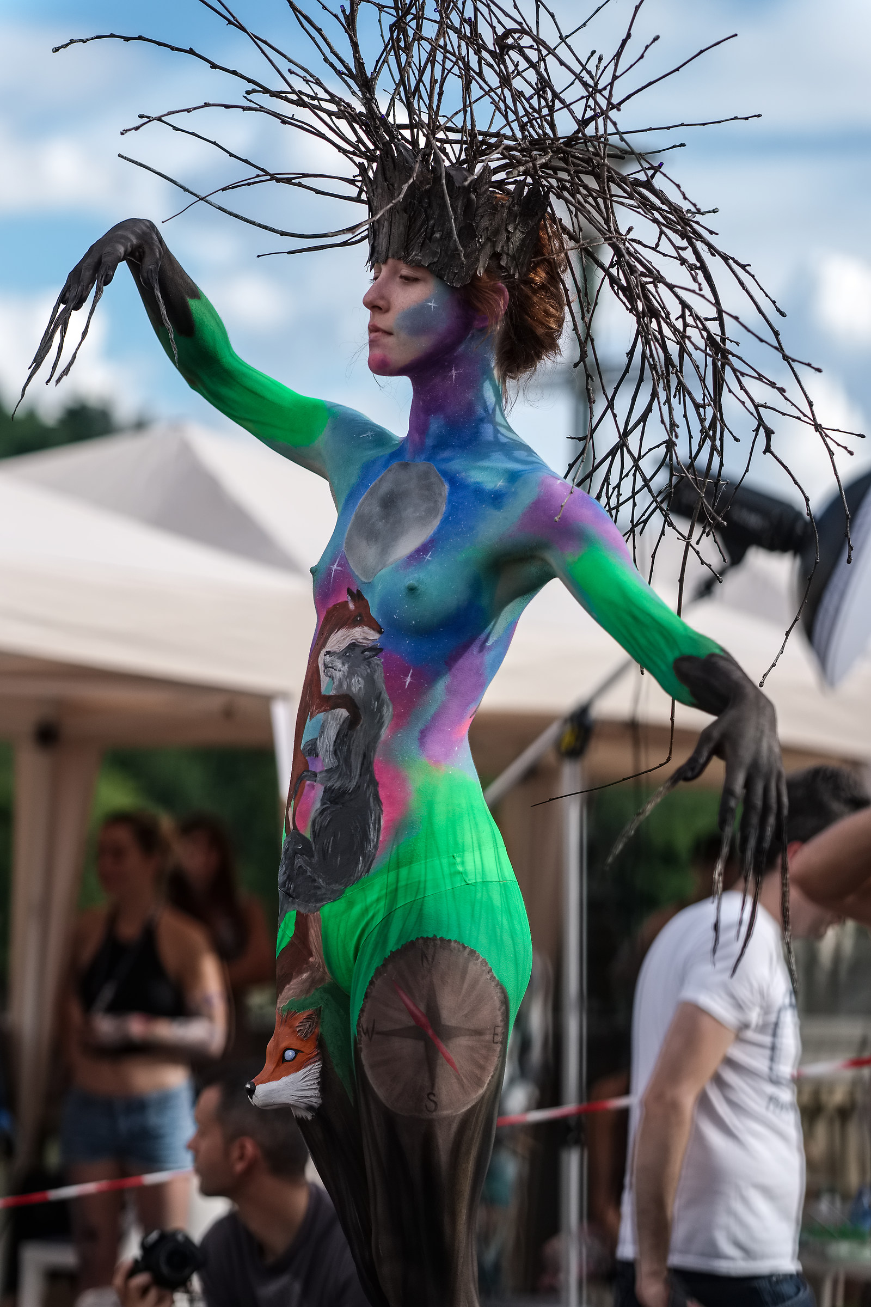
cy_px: 654
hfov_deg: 10.2
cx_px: 436
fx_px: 4899
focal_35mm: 135
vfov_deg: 15.2
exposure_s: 1/3000
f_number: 2
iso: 200
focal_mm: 90
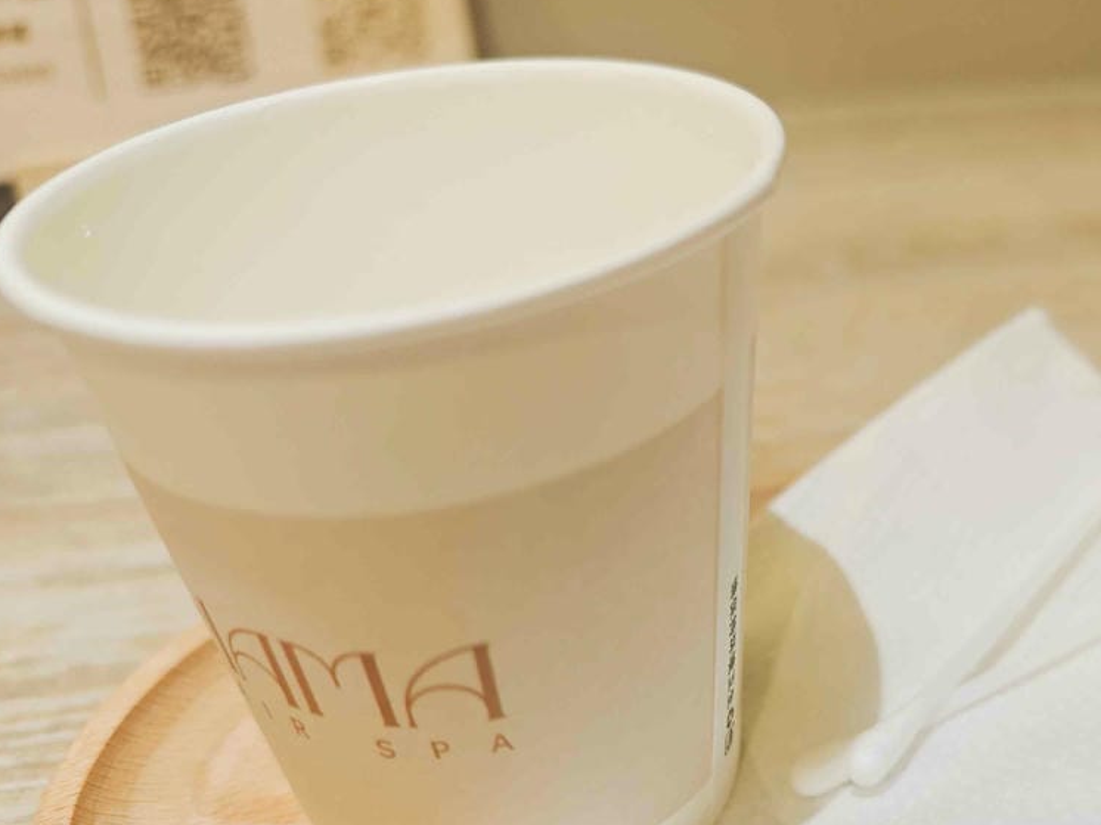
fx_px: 1176
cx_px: 760
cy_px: 618
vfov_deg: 37.7
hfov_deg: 49.0
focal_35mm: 37
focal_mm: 8.72
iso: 400
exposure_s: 1/120
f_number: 2
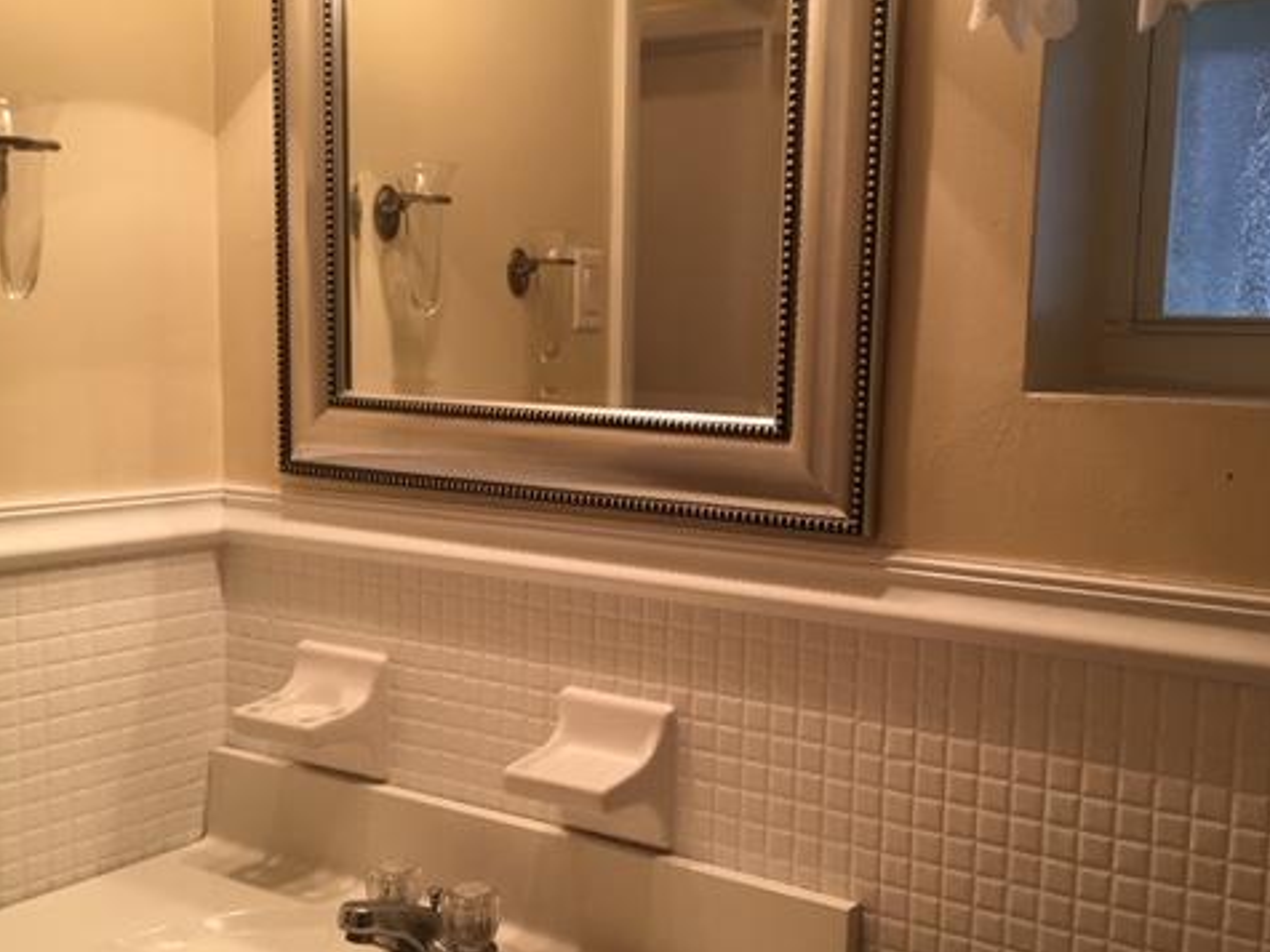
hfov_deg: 47.8
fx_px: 1431
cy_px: 533
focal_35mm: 39
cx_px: 699
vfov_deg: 36.8
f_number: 2.2
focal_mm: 4.15
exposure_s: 1/30
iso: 40
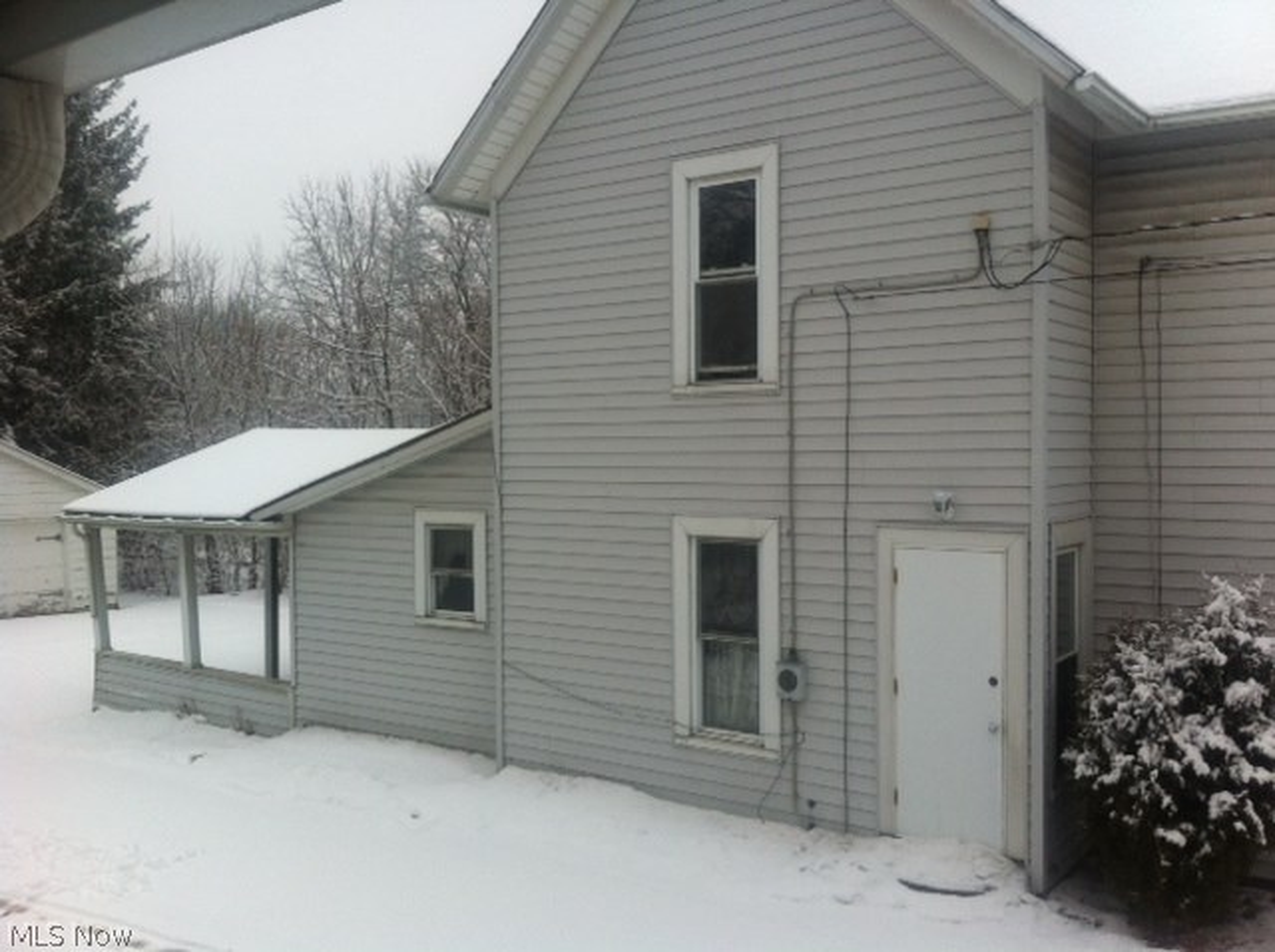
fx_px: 1287
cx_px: 638
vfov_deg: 40.6
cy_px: 476
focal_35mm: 35
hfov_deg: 52.7
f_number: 2.8
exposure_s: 1/363
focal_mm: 3.85
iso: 80
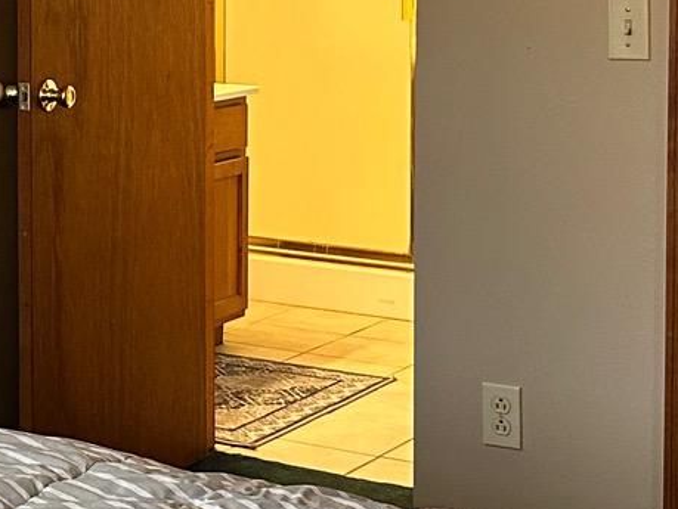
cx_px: -137
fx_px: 2097
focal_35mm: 107
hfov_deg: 17.5
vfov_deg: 13.7
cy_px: 0
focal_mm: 6.86
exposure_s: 1/60
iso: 250
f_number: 1.78
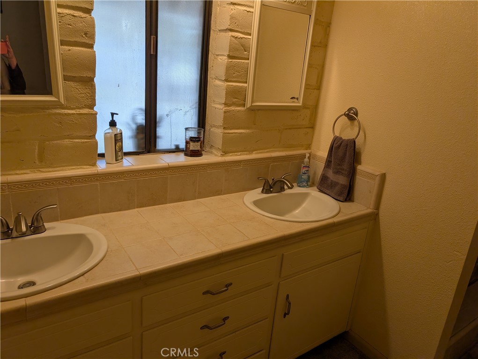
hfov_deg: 71.5
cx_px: 239
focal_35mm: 24
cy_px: 180
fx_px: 332
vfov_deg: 56.9
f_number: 1.68
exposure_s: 1/120
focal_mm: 6.9
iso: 21
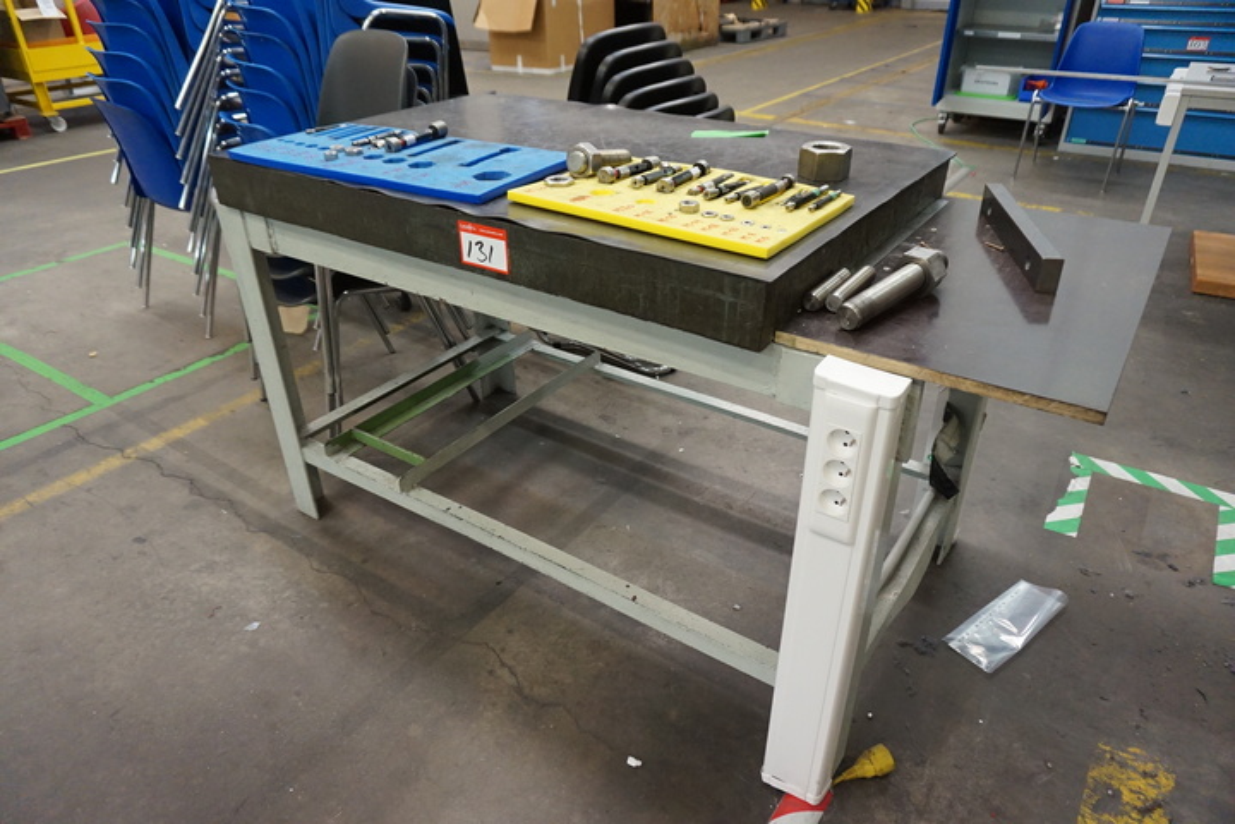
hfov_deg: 73.7
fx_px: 823
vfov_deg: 53.1
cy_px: 412
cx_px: 618
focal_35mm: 24
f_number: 3.5
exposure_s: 1/160
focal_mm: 16
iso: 2000
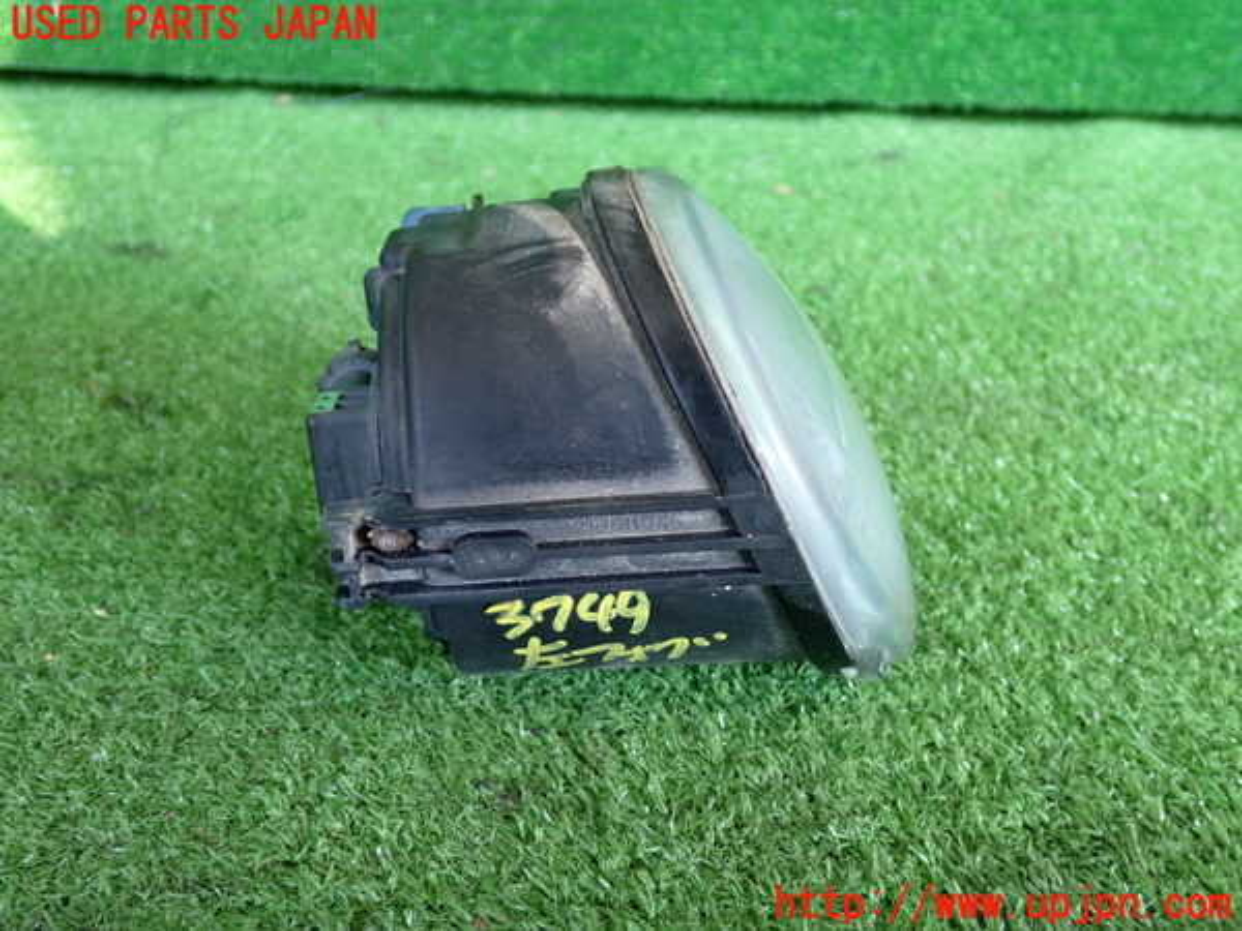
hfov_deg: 51.4
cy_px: 466
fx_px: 1292
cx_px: 621
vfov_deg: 39.7
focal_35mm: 36
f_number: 2.5
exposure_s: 1/40
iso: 200
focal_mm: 6.37
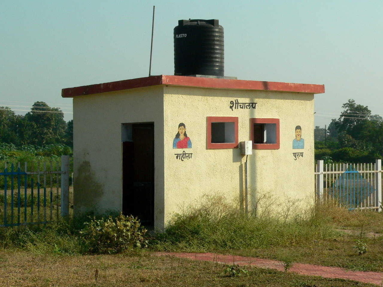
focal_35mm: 88
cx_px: 192
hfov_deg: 22.3
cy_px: 144
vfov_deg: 16.8
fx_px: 974
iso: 200
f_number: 6.5
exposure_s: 1/1000
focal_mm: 14.6
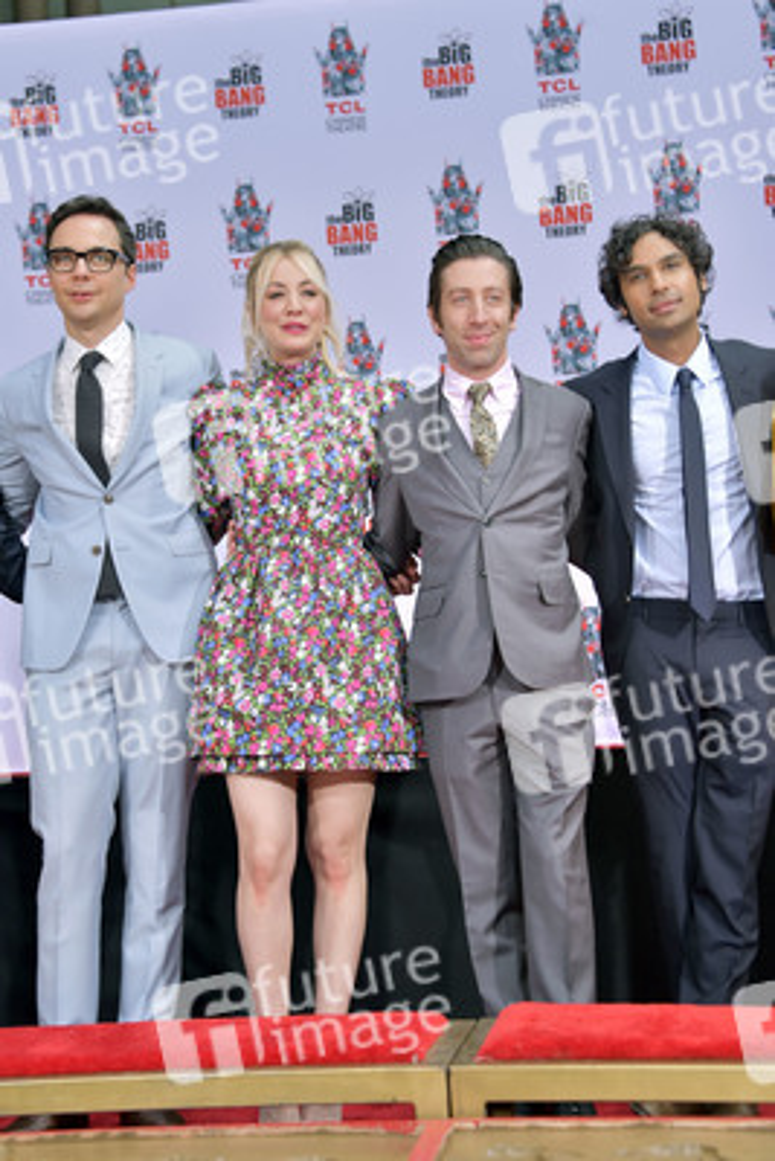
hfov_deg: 24.2
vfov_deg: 35.6
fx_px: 1807
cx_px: 388
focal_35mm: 56
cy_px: 580
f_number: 4.5
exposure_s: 1/250
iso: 160
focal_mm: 56
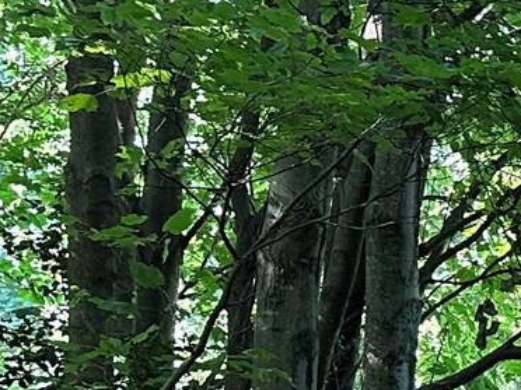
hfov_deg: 12.4
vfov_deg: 10.9
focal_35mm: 132
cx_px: 1179
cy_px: 544
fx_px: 1987
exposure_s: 1/121
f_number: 1.78
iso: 200
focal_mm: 6.86
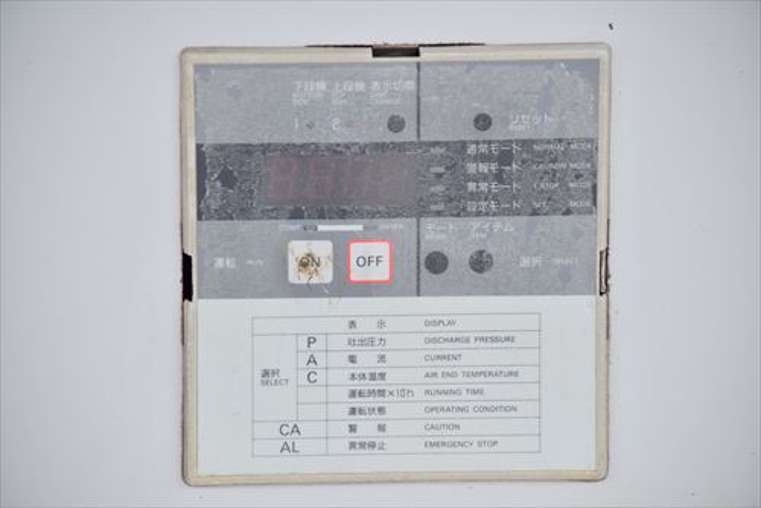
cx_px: 380
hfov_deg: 10.5
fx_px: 4124
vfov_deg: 7.1
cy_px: 254
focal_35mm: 195
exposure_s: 1/800
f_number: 6.3
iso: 1250
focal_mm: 130
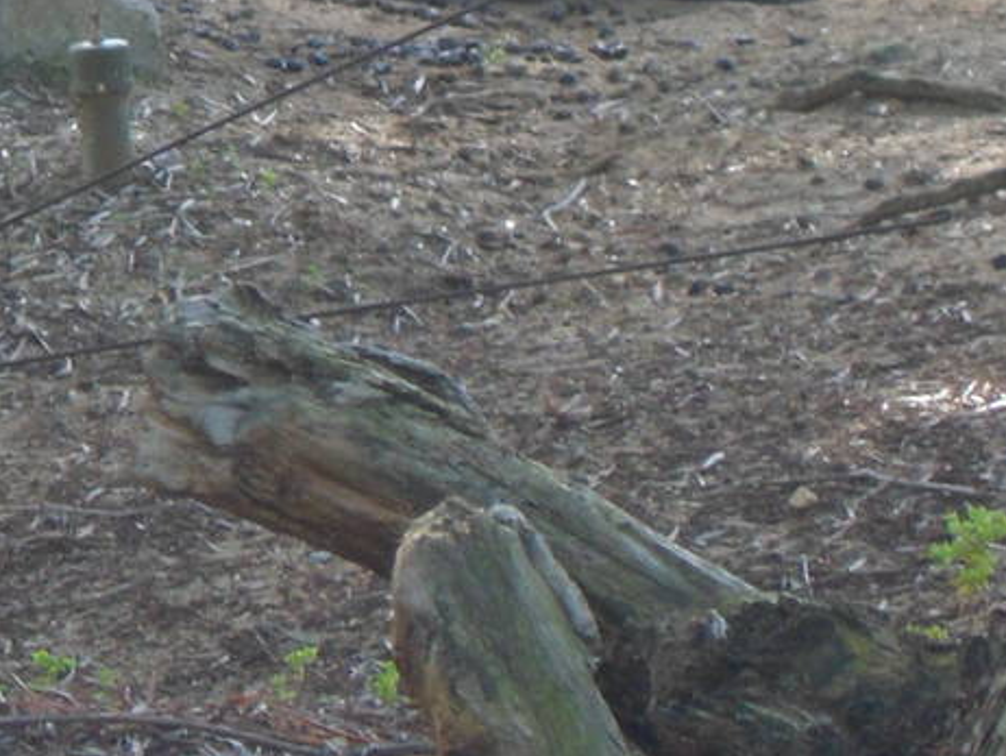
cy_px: -442
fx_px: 27187
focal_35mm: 935
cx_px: -283
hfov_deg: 2.1
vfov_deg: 1.6
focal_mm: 46.8
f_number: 5.9
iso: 80
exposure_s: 1/90
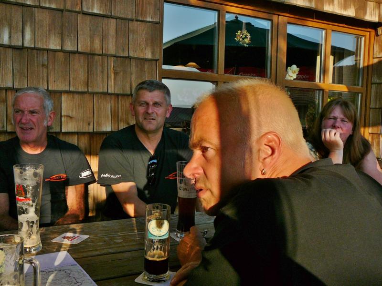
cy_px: 143
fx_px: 386
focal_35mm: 35
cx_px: 191
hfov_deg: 52.6
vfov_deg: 40.7
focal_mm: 5.2
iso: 80
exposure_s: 1/640
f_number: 2.8
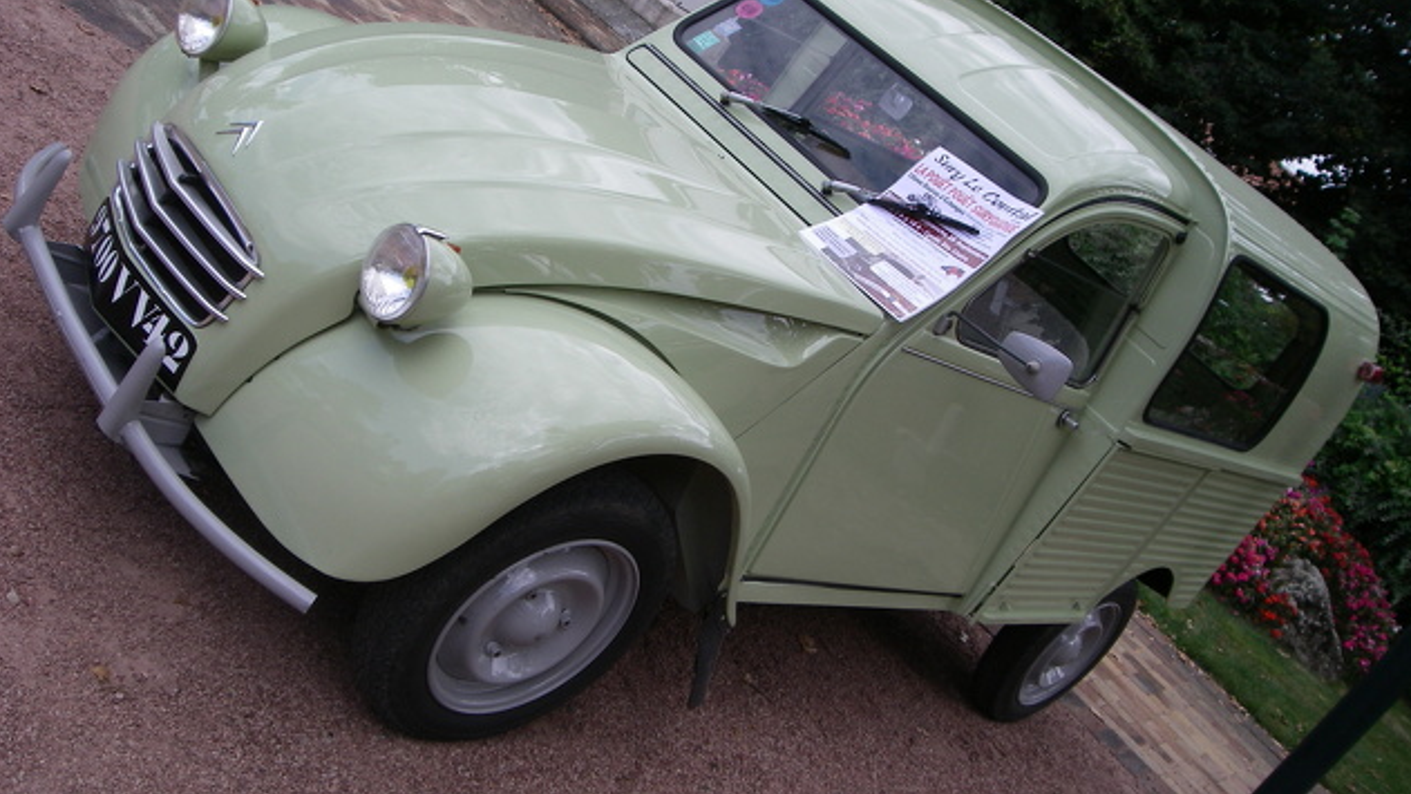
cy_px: 349
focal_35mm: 42
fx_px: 1571
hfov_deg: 48.4
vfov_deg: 28.3
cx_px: 711
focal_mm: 6.2
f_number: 4.3
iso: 64
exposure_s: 1/250
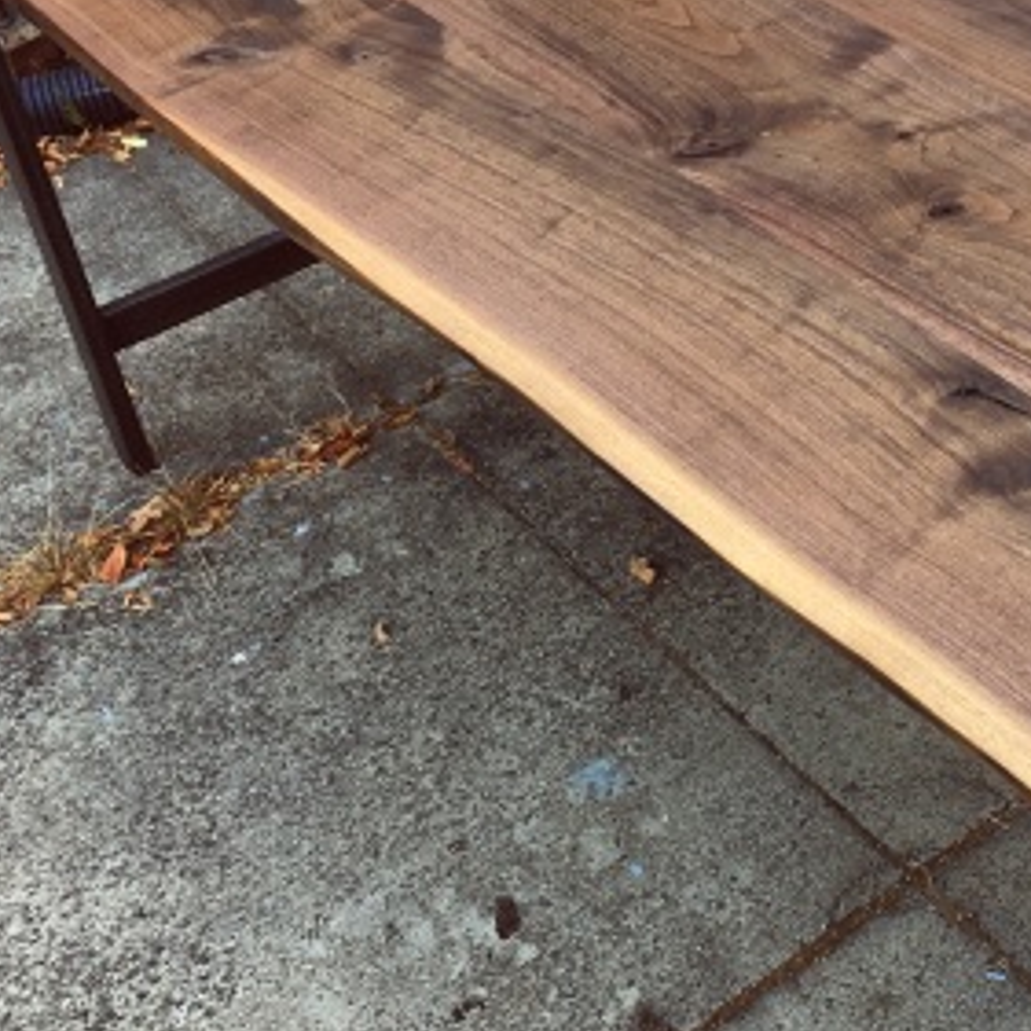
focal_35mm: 61
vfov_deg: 28.1
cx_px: 884
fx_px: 2055
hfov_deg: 27.4
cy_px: 470
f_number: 2.2
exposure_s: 1/60
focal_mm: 4.15
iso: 32
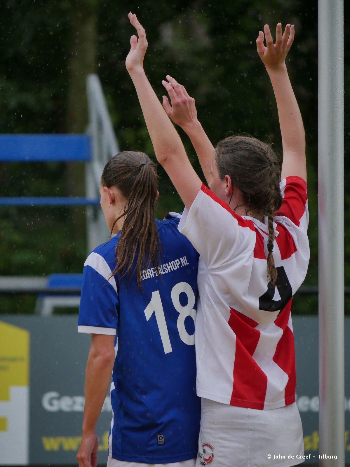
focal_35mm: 500
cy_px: 234
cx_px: 175
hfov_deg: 3.0
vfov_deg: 4.0
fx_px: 6744
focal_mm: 250
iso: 800
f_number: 5.4
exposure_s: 1/2000
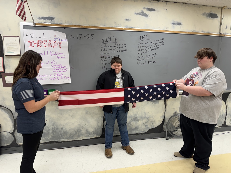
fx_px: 160
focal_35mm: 24
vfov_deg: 56.8
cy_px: 86
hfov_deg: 71.6
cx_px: 116
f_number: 1.78
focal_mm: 6.76
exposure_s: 1/120
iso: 200
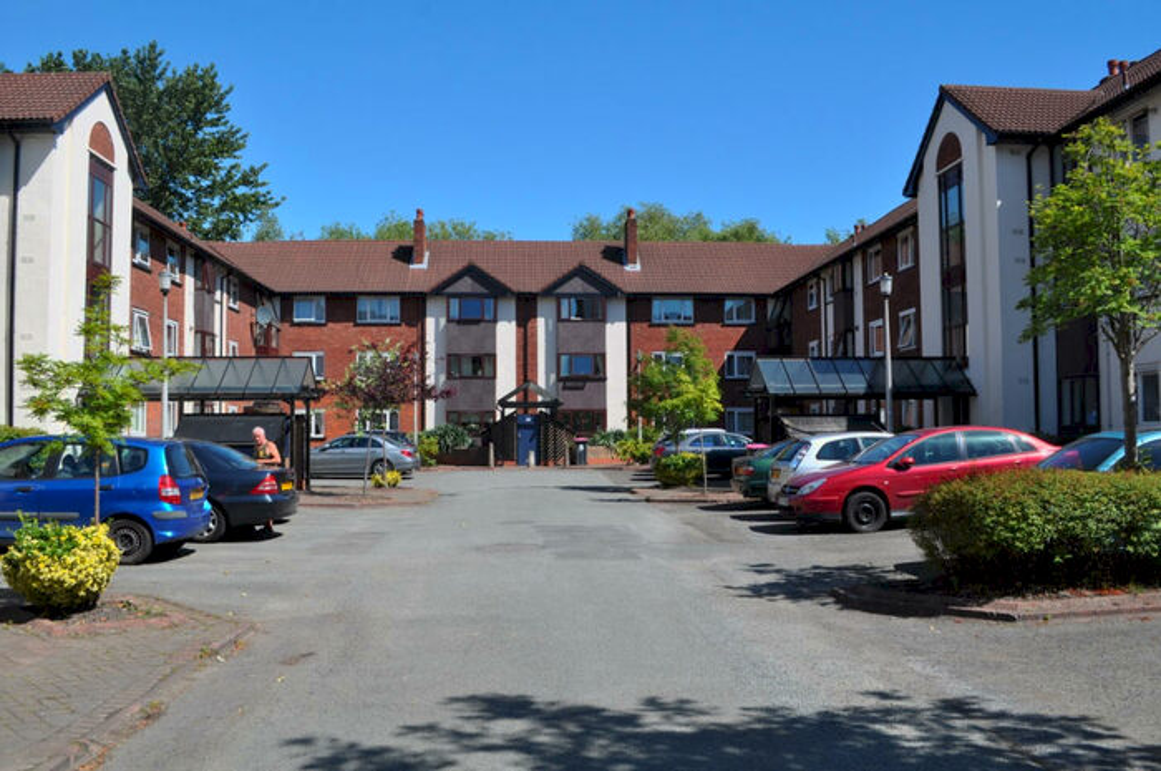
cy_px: 386
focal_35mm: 33
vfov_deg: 39.9
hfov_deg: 57.3
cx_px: 580
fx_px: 1063
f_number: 9
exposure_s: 1/320
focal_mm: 22
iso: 200
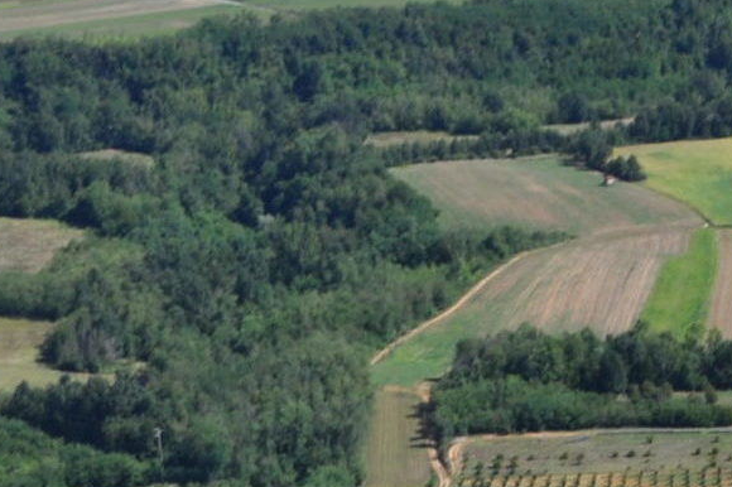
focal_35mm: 100
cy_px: 714
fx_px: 2032
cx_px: 364
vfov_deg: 13.0
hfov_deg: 20.4
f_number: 9
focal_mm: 22
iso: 200
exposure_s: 1/320
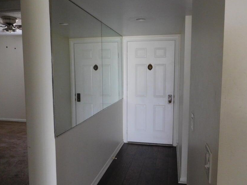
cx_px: 125
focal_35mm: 29
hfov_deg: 61.7
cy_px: 95
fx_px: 207
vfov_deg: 48.2
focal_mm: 5
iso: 400
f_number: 3.5
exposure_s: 1/30
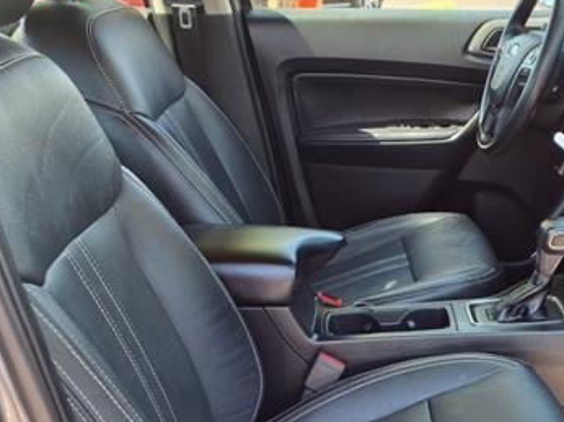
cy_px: 349
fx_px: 814
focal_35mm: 50
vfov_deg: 28.3
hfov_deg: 36.1
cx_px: 497
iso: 50
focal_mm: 3.58
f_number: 1.9
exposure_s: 1/120
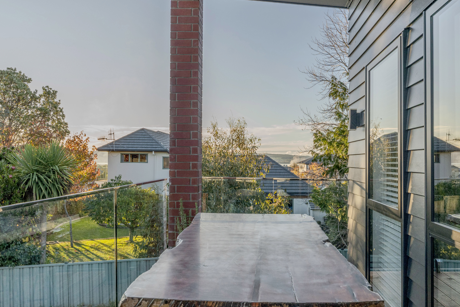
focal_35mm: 28
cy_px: 189
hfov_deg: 65.1
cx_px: 242
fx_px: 360
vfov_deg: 45.9
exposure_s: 1/250
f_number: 9
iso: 640
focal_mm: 18.1
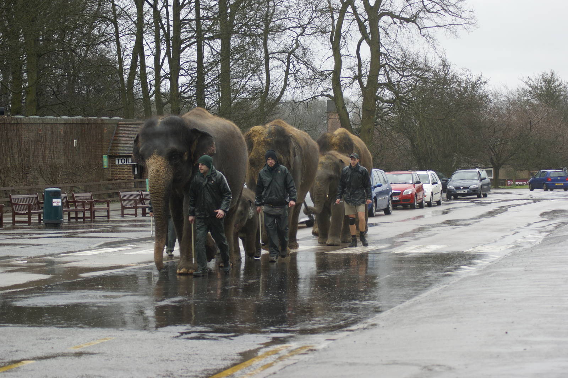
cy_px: 189
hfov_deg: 19.5
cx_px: 284
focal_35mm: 105
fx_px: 1656
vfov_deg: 13.0
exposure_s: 1/160
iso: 100
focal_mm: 70
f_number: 4.5
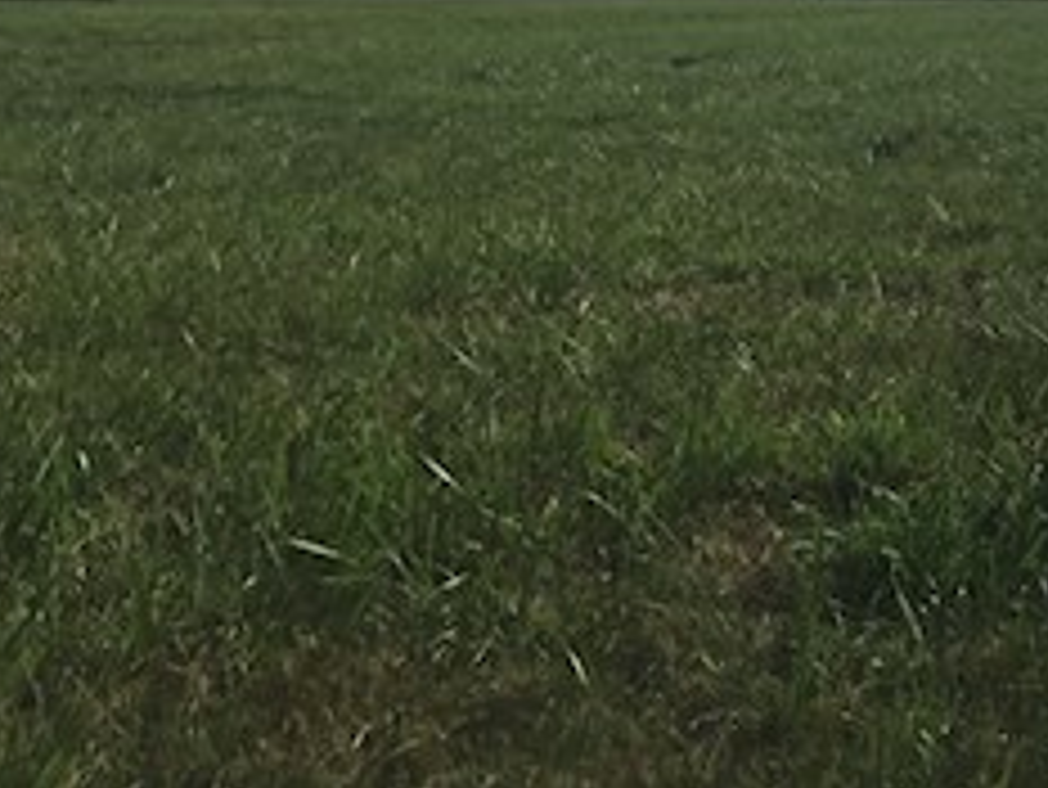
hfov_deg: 30.5
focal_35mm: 60
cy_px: -43
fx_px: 1817
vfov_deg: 23.2
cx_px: 981
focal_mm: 3.99
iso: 20
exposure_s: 1/8000
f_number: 1.8
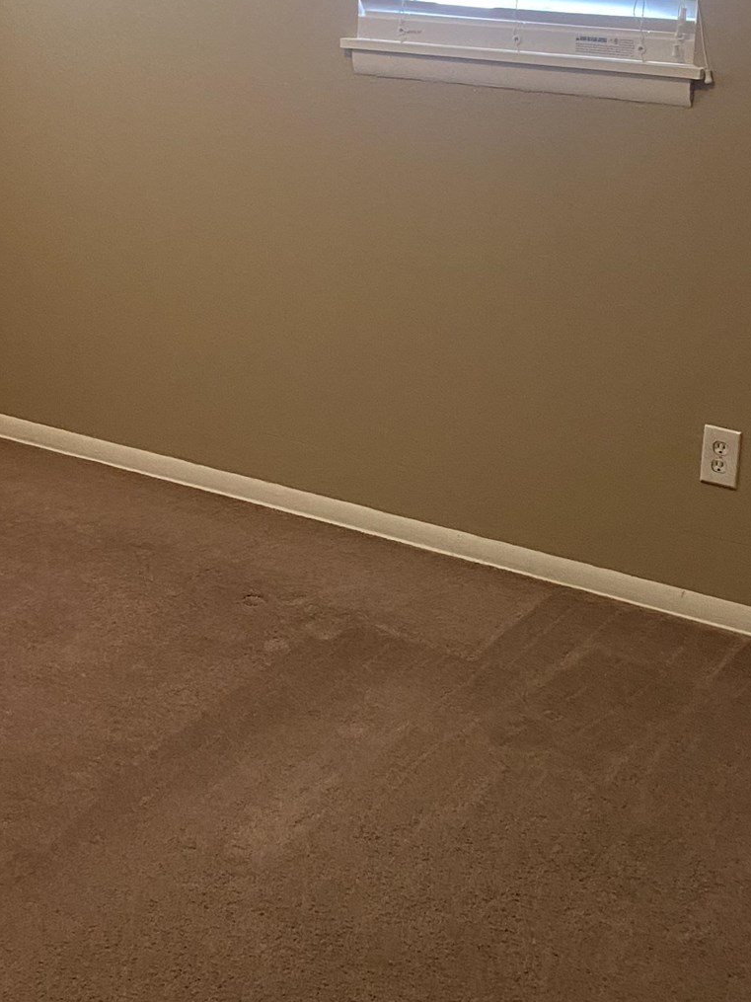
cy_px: 308
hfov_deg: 24.8
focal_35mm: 59
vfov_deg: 32.3
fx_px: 1707
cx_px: 425
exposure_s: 1/60
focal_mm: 4.25
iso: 200
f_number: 1.8
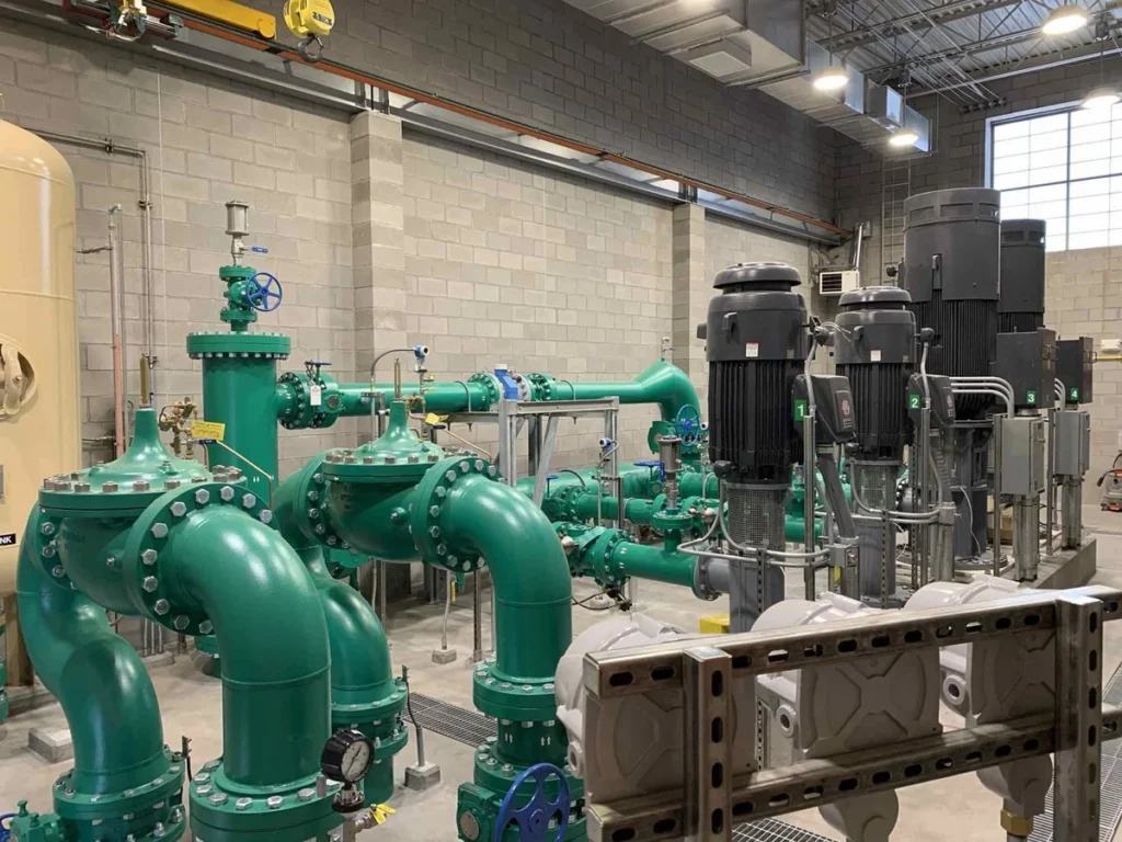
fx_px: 843
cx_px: 561
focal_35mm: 26
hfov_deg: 67.3
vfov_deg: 53.1
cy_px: 421
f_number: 1.8
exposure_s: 1/60
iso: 160
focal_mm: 4.25
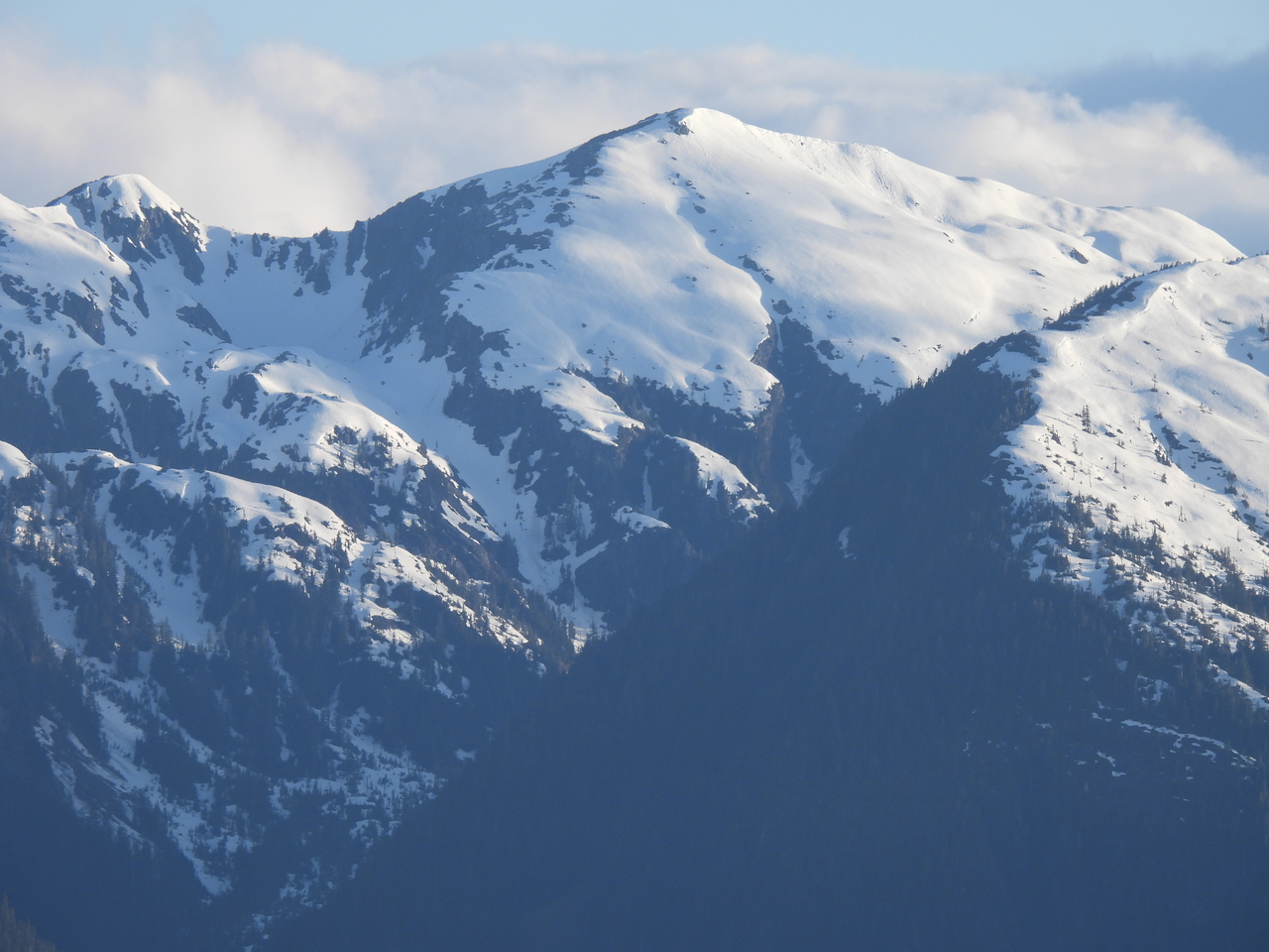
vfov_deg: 3.0
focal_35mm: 500
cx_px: 634
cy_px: 476
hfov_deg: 4.0
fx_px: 18330
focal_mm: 89.2
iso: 100
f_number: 5
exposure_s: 1/500
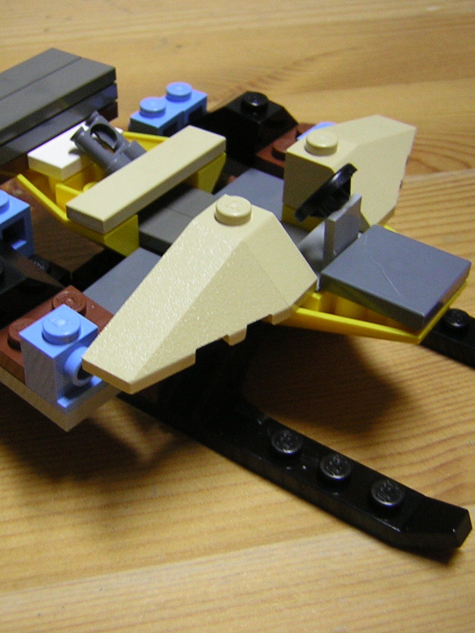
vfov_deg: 38.9
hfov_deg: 29.6
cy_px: 317
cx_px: 204
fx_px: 897
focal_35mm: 49
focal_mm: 4.7
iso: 59
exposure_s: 1/5.5
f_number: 2.6
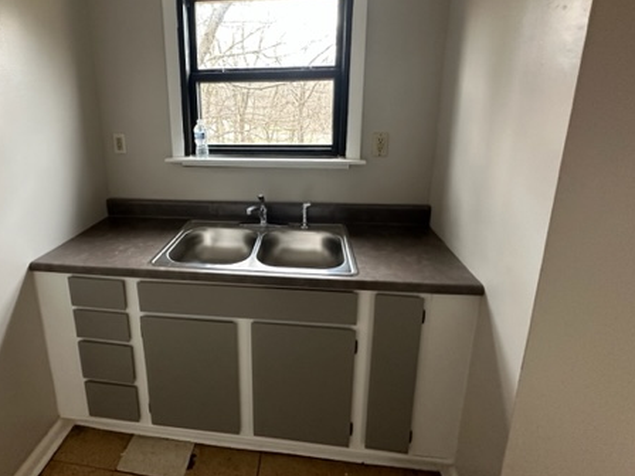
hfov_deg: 80.8
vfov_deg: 65.3
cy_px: 188
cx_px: 254
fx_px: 367
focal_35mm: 20
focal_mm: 2.22
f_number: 2.2
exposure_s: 1/99
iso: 320
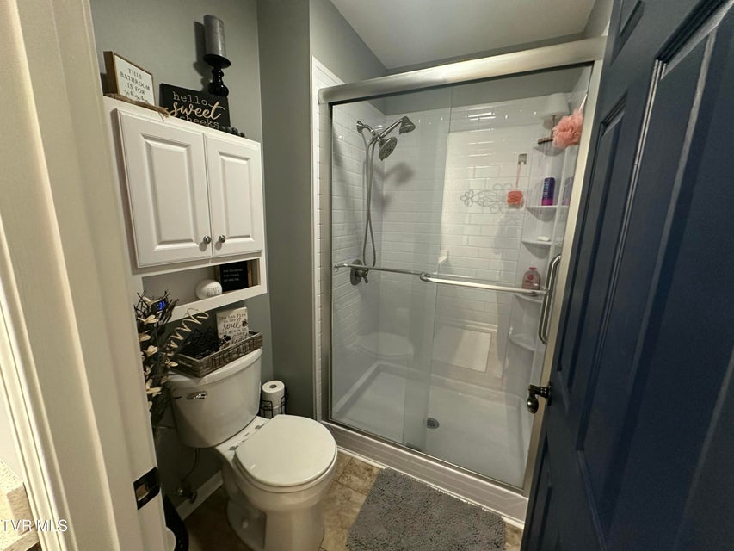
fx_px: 297
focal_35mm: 14
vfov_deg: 85.7
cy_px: 276
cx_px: 367
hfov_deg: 102.1
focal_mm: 2.22
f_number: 2.2
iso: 640
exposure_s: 1/60
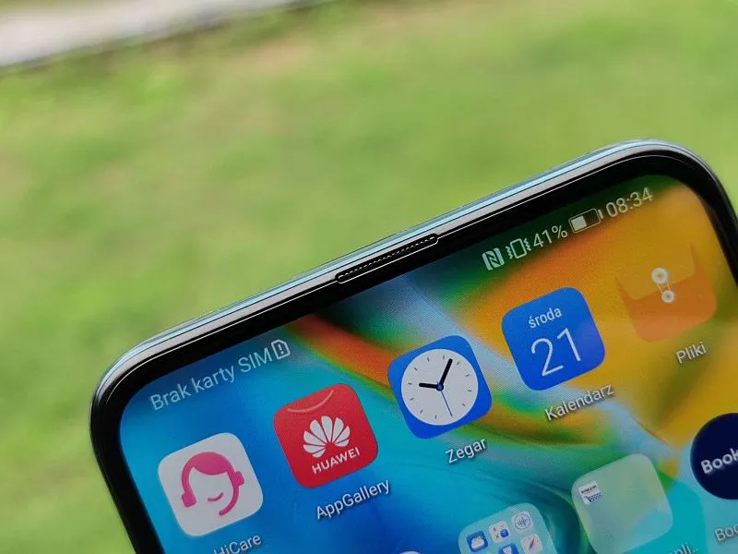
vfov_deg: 27.0
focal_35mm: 54
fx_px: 1151
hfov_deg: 35.5
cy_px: 277
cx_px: 369
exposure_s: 1/123
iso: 50
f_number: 1.6
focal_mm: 5.56
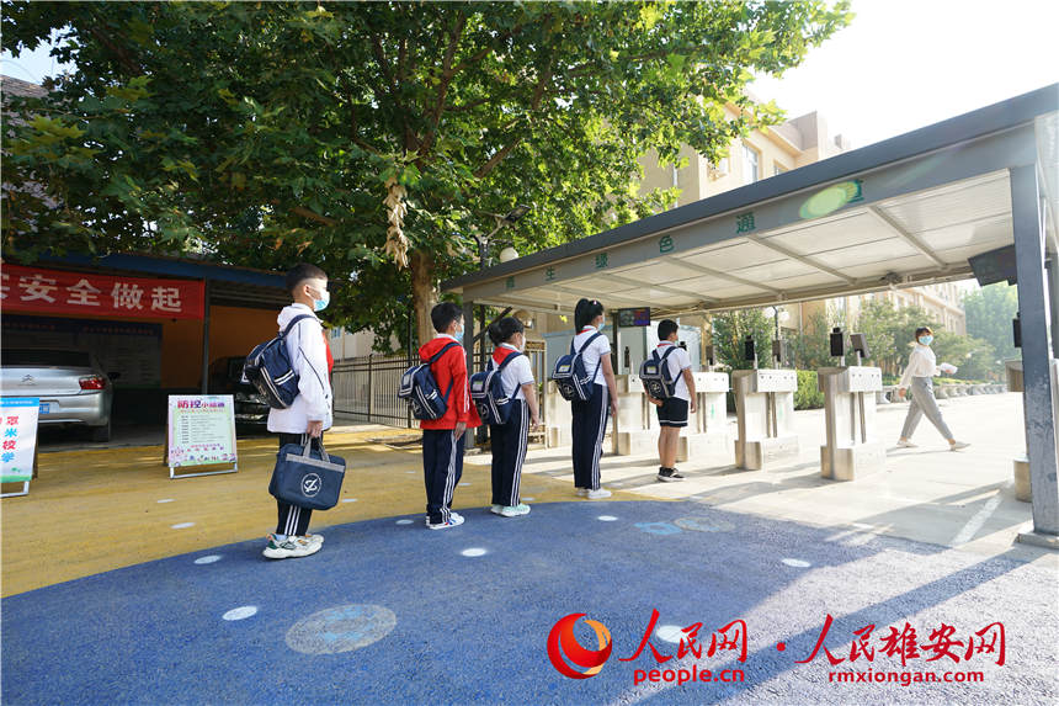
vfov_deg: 70.4
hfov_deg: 93.3
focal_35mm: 17
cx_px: 530
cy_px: 353
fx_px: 500
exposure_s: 1/100
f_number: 5
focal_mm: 17
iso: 100
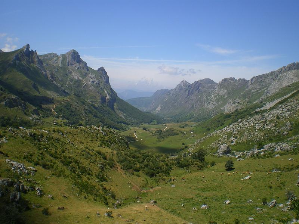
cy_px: 112
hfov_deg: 49.0
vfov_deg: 37.7
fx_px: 328
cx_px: 150
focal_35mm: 38
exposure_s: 1/400
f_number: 4.6
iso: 64
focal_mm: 6.3
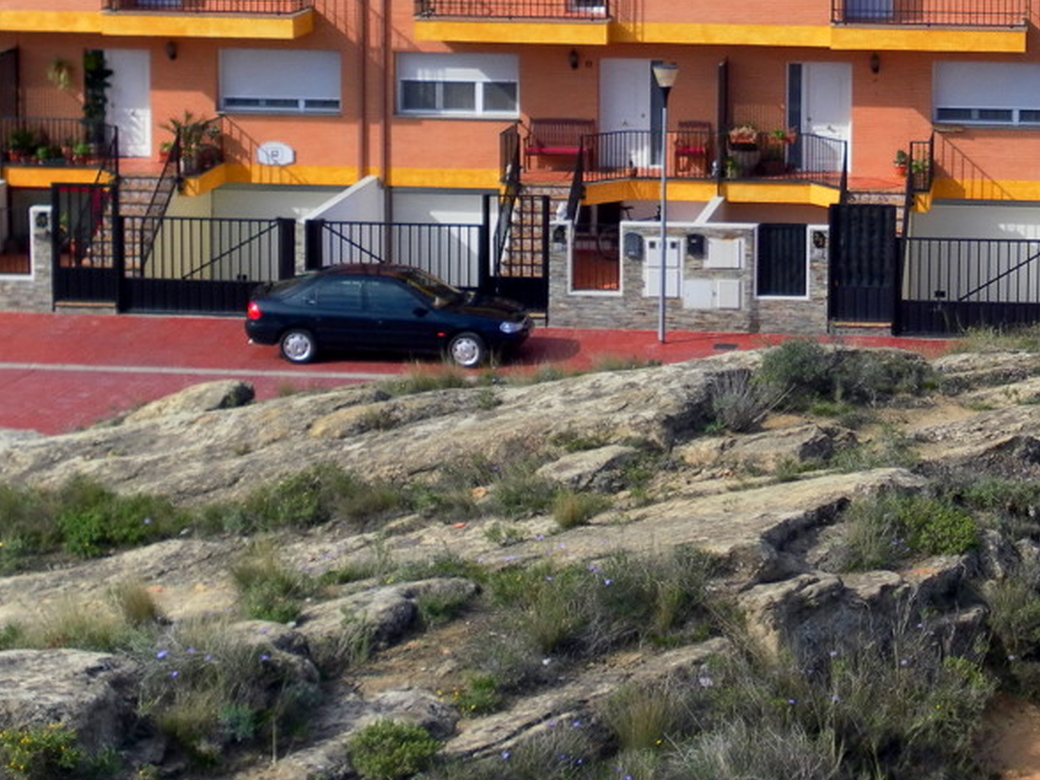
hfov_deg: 20.4
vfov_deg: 15.5
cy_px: 12
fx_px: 2824
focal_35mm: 94
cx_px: 974
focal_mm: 8.2
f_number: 4.3
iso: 80
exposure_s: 1/400
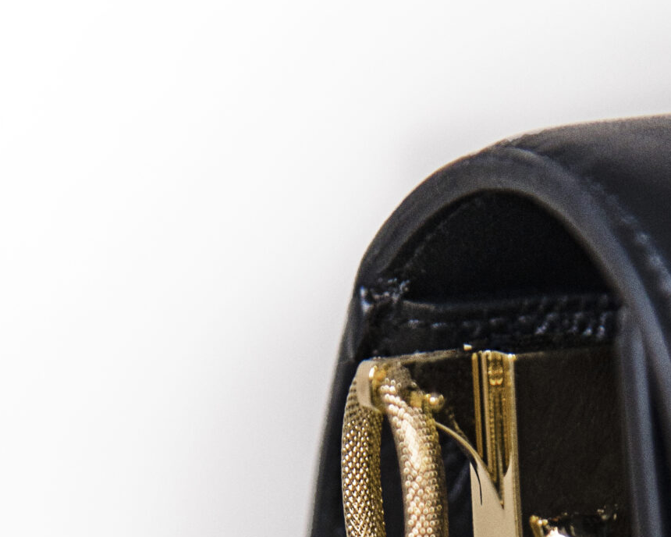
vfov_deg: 4.6
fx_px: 6653
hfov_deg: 5.8
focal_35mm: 335
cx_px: 472
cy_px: 791
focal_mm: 120
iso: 1000
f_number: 4
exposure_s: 1/100
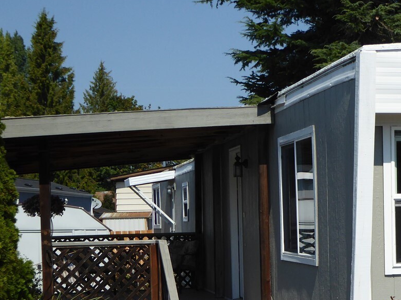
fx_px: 1100
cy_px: 277
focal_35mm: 95
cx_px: 346
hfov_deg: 20.3
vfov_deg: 15.4
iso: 100
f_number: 3.9
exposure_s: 1/1300
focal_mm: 7.8
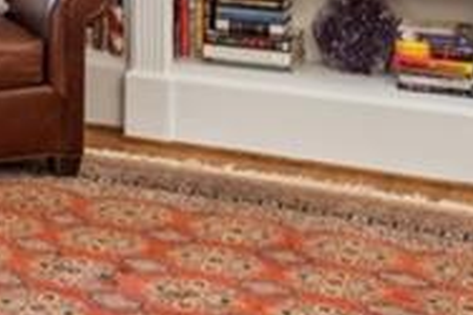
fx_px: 1142
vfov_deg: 14.4
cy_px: -193
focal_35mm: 87
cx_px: -60
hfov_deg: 22.0
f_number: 5.6
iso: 400
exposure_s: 1/25
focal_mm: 16
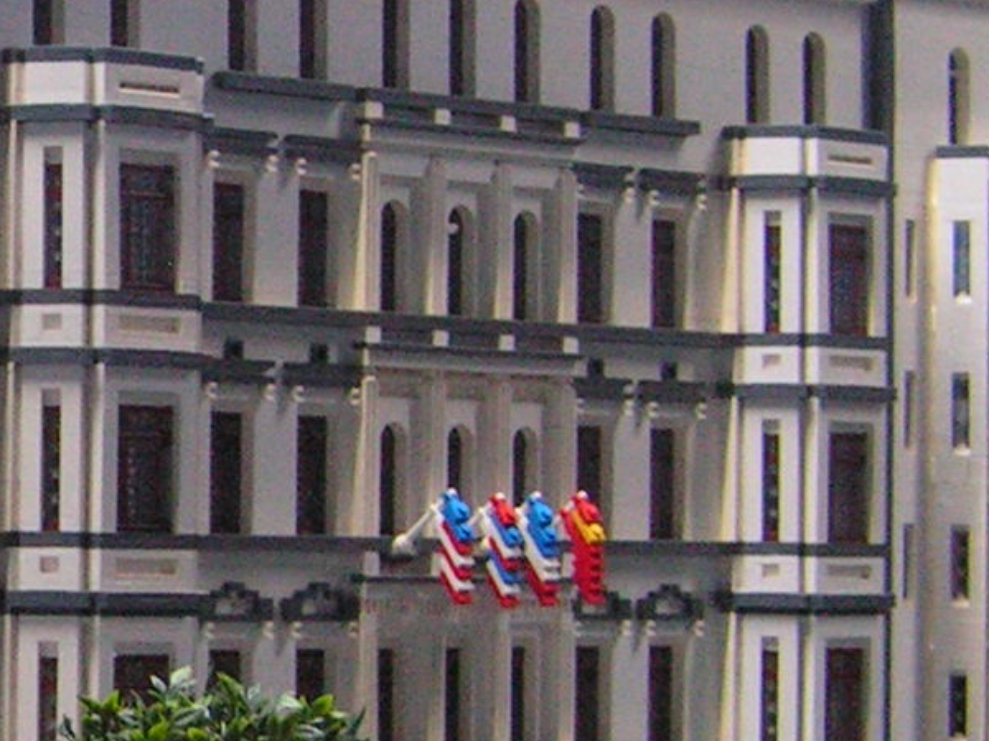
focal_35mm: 144
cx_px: -320
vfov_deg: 10.3
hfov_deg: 13.2
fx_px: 4114
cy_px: 259
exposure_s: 1/10
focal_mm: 6.3
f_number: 2.8
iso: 200
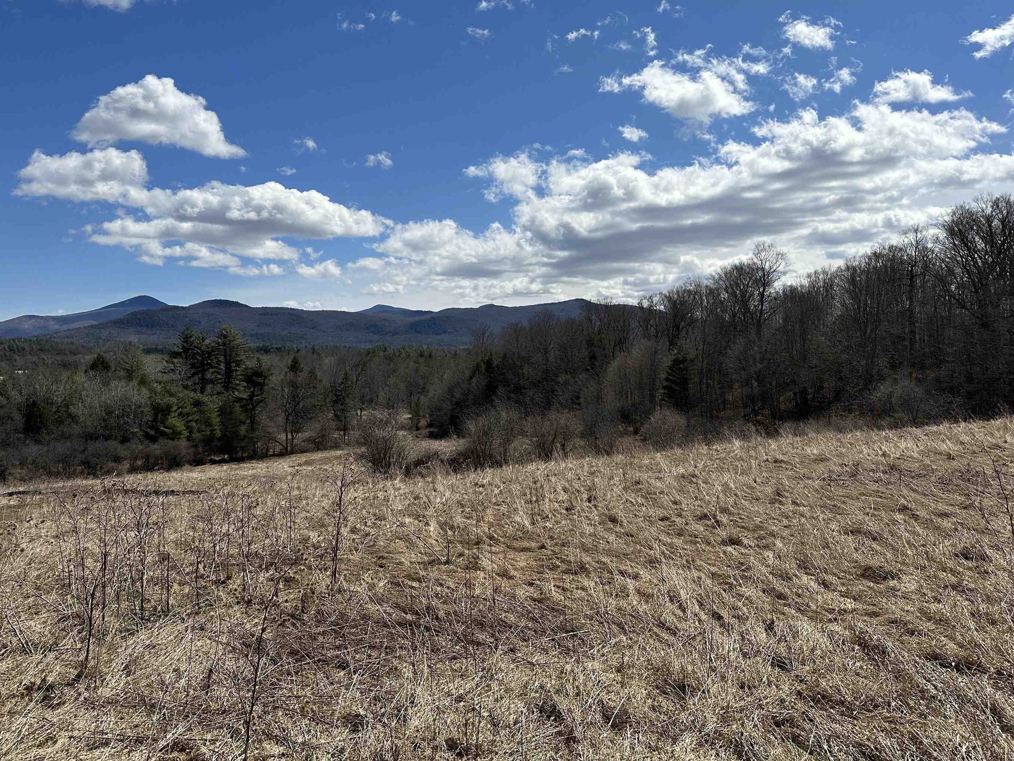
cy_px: 339
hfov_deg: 65.3
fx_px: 791
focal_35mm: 27
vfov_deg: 51.3
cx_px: 483
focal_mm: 6.86
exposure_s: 1/10753
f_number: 1.78
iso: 80
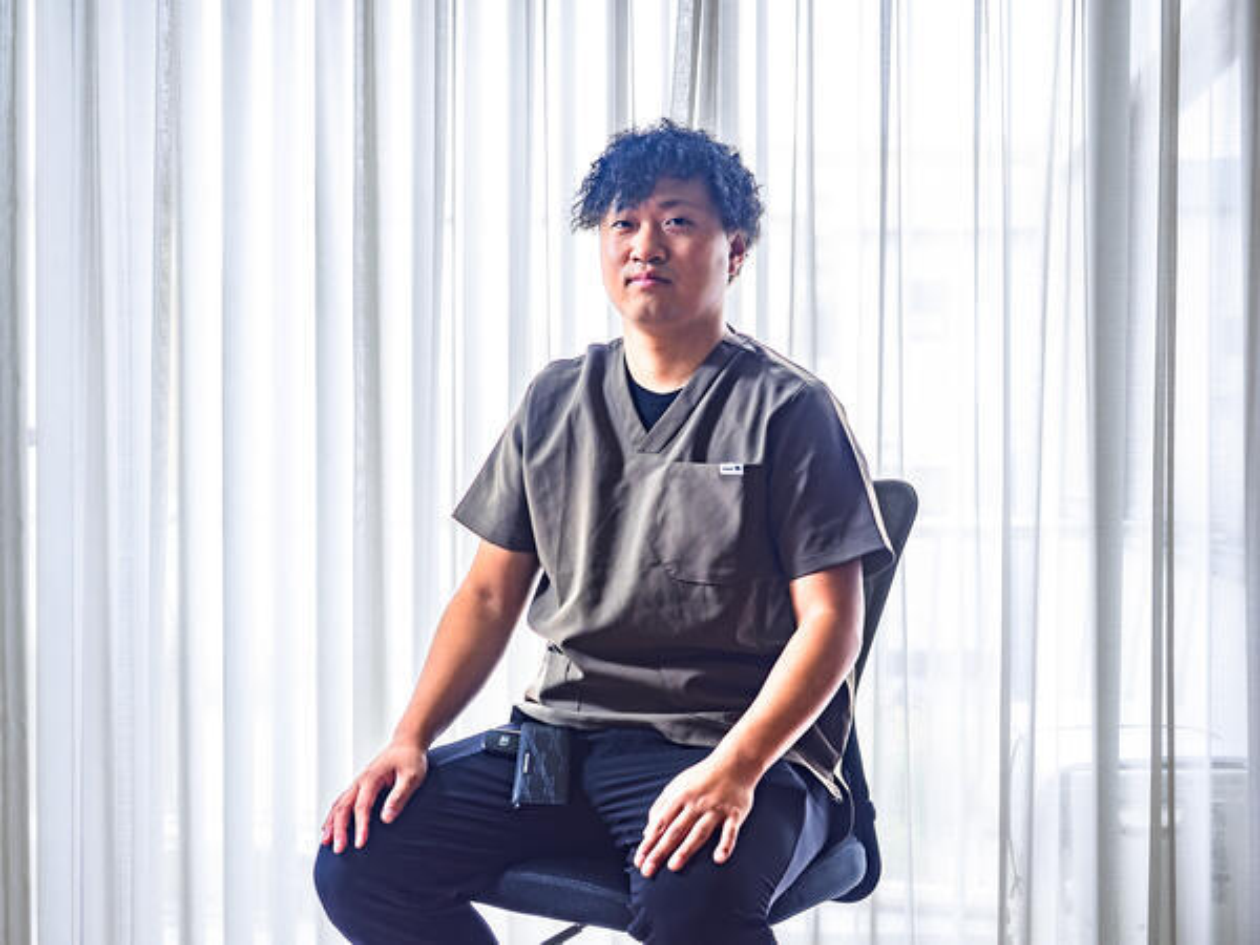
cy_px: 472
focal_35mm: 50
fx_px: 1820
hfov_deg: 38.2
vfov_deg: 29.1
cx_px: 630
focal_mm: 25
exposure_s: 1/80
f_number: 3.5
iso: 500
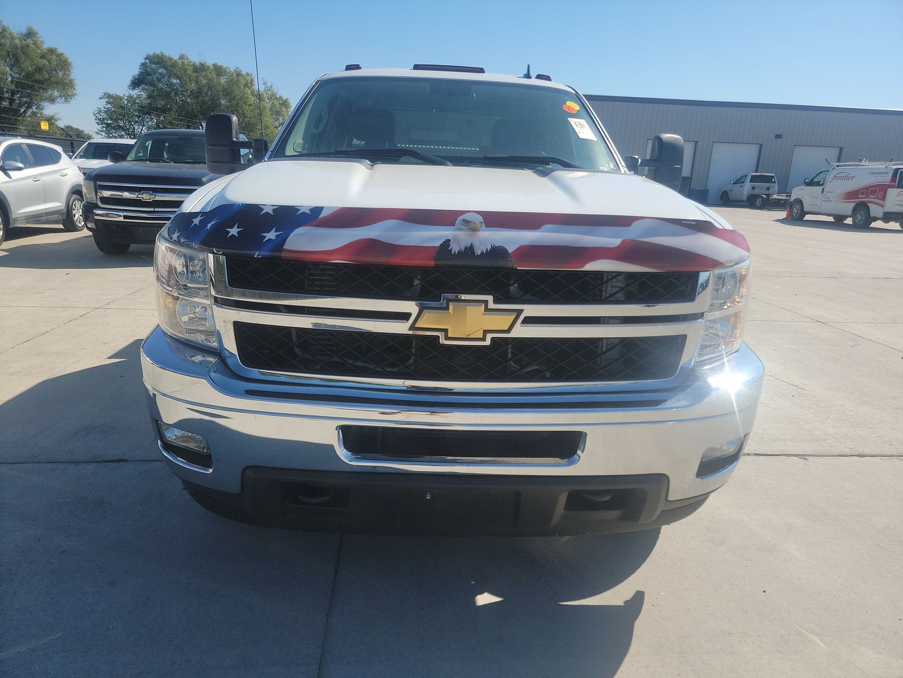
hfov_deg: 71.6
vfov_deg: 56.8
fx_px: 626
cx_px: 452
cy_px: 339
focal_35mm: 24
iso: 50
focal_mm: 6.7
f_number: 1.8
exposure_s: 1/1021
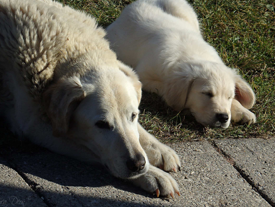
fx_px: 2503
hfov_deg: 6.3
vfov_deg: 4.7
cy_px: 101
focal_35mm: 315
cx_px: 133
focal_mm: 53.9
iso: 125
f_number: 6.5
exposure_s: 1/500
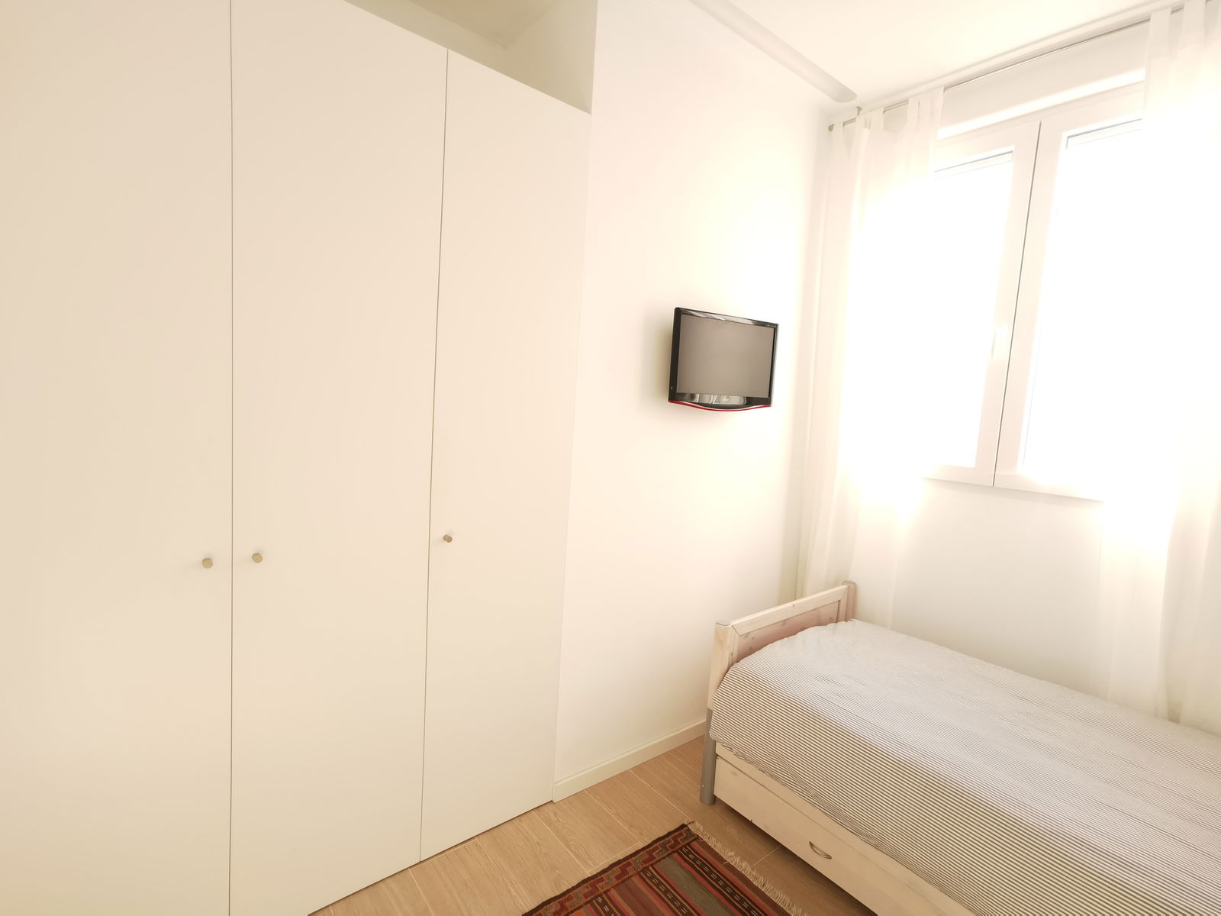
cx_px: 610
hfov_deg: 91.0
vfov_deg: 74.7
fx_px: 600
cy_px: 458
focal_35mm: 17
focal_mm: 2.26
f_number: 2.2
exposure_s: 1/80
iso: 50
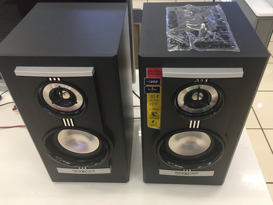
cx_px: 136
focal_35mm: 29
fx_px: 229
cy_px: 102
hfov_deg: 61.7
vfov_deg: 48.2
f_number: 2.2
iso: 50
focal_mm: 4.15
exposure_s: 1/17
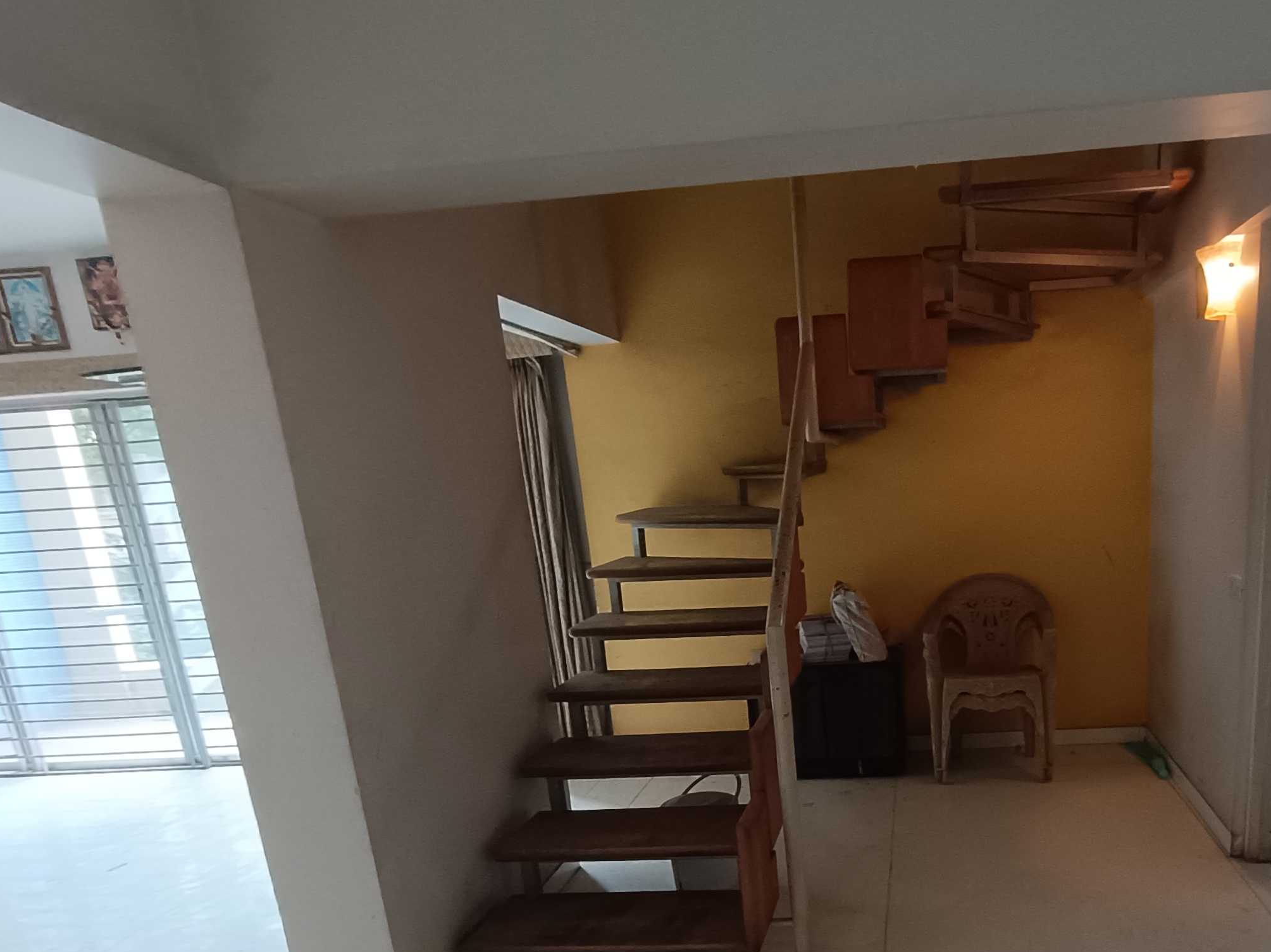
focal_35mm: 26
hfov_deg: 65.4
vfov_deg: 50.9
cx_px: 858
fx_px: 954
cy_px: 712
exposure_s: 1/50
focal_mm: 1.66
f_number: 2.2
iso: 296
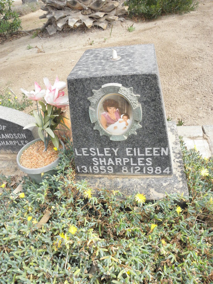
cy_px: 142
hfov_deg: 51.4
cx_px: 106
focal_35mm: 27
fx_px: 222
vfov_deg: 65.3
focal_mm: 4.83
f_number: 5.6
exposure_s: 1/200
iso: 200
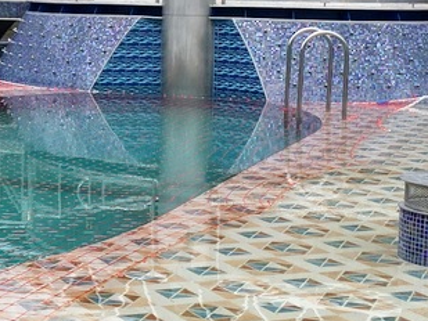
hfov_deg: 19.9
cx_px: 18
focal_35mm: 96
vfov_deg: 15.4
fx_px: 1187
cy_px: 86
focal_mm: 4.15
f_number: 2.2
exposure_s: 1/574
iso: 25
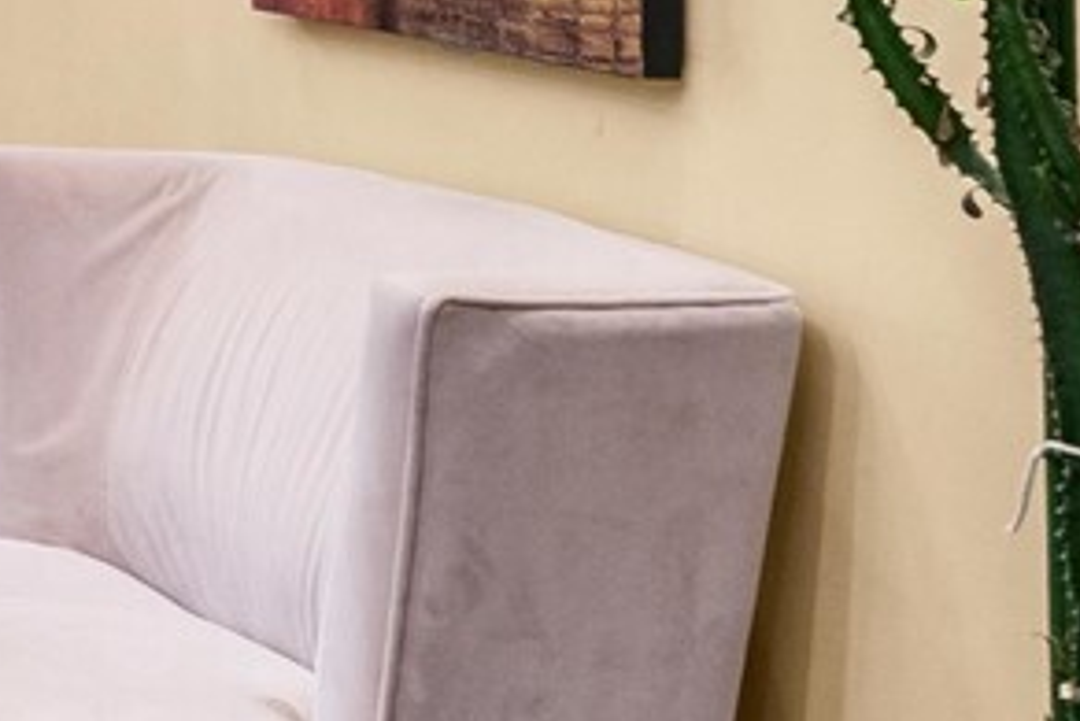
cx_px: -1596
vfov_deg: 13.6
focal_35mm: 93
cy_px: -434
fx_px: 2791
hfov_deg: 14.0
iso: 1000
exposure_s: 1/60
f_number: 8
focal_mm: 16
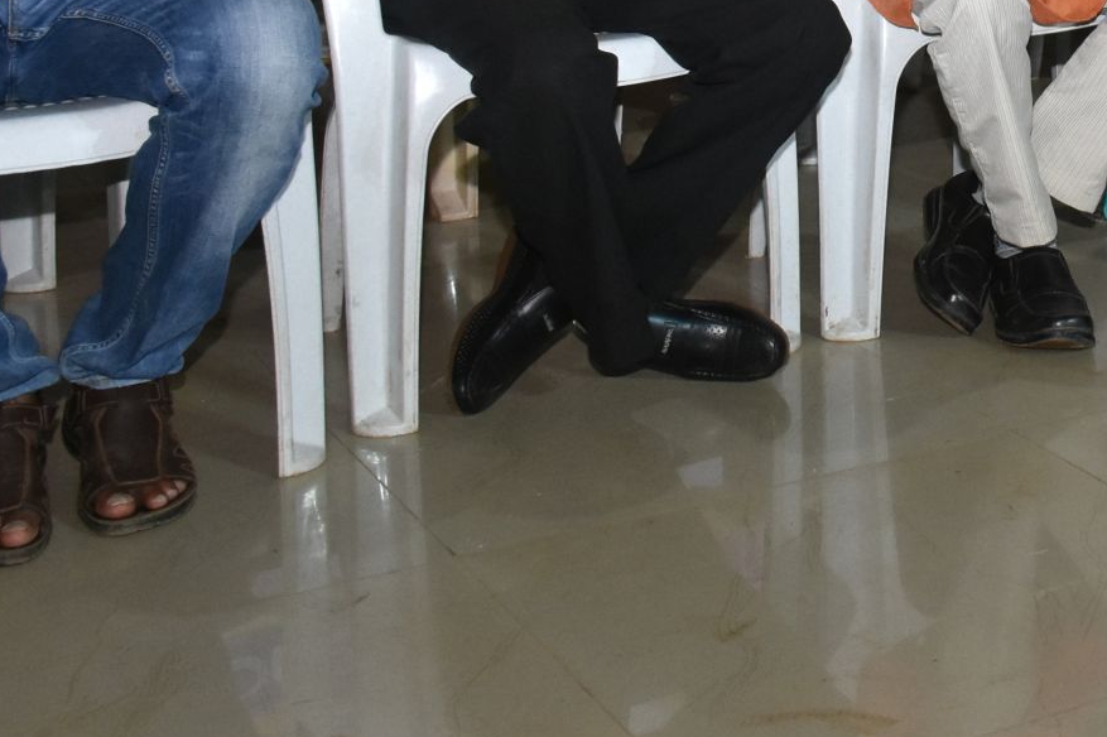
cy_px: -235
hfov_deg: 24.3
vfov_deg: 16.7
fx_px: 2367
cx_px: 1262
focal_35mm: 77
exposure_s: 1/100
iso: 1250
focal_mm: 18
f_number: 5.6
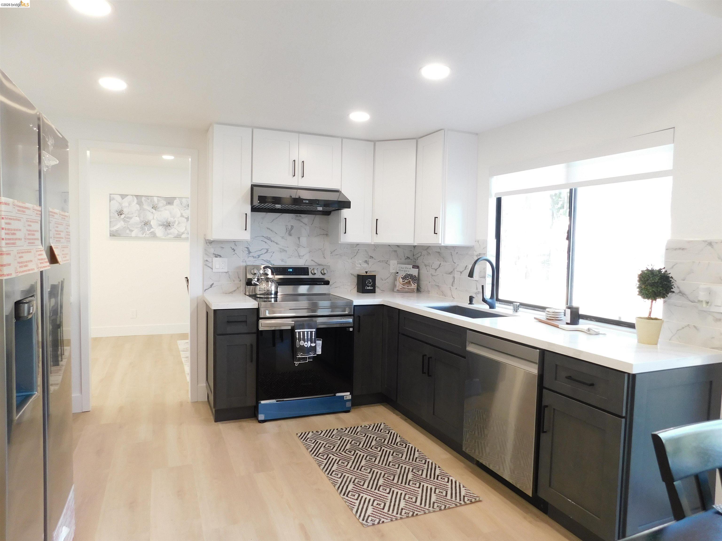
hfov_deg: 73.9
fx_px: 480
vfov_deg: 58.9
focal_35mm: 23
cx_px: 361
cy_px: 270
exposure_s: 1/30
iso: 160
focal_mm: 4
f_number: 3
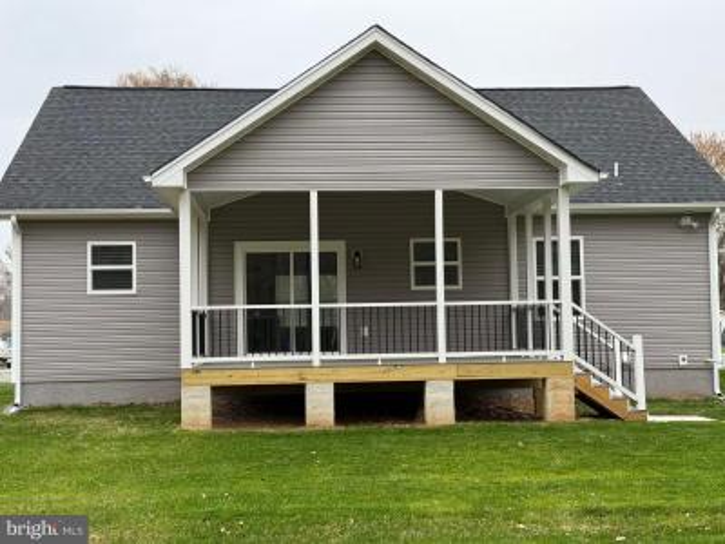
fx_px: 1005
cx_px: 362
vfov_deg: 30.3
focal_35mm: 48
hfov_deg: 39.7
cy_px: 272
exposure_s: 1/625
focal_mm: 6.76
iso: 80
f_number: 1.78
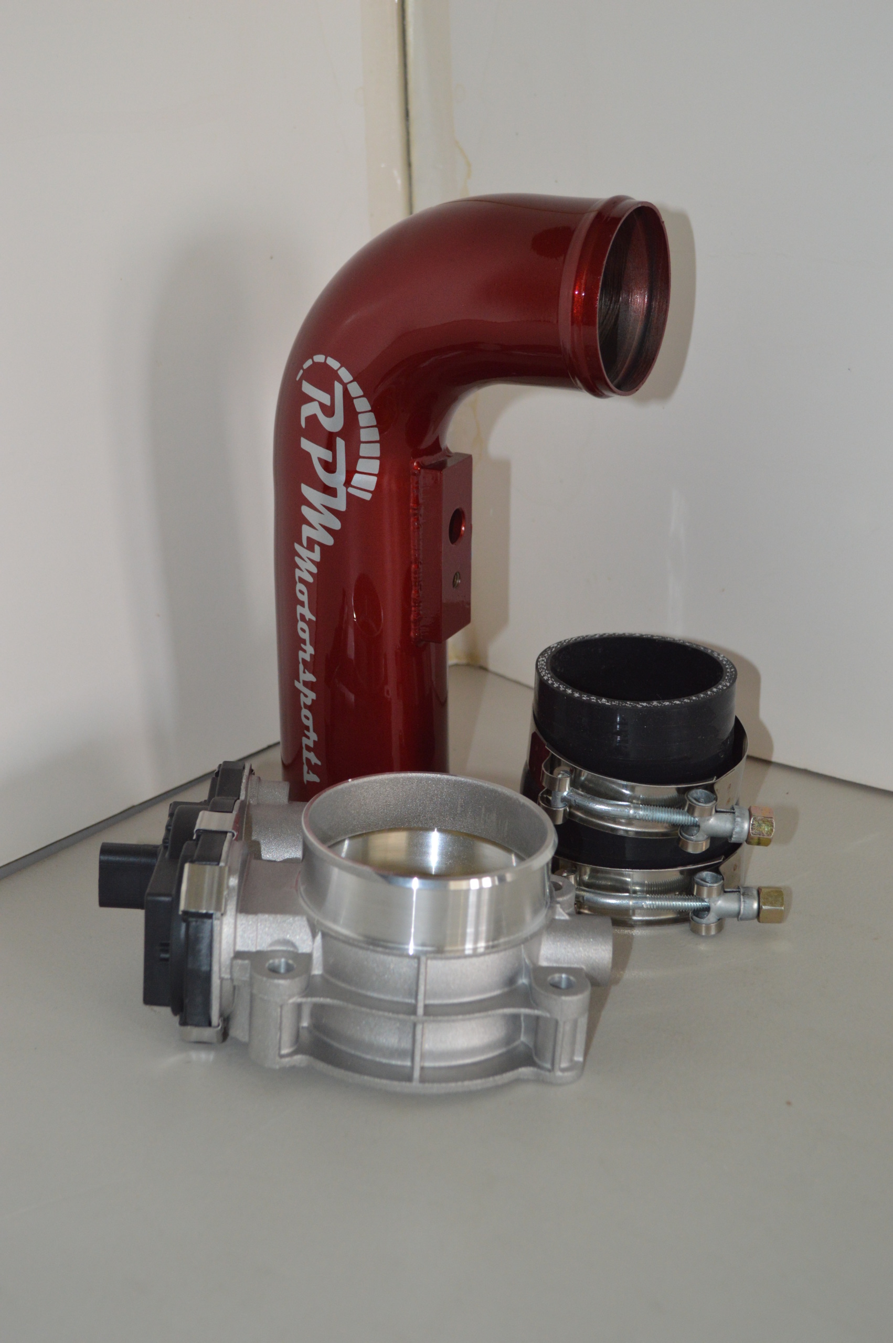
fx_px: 1901
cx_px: 446
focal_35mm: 51
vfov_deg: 38.9
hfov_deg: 26.4
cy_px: 672
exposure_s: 1/60
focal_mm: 34
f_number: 5
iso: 900
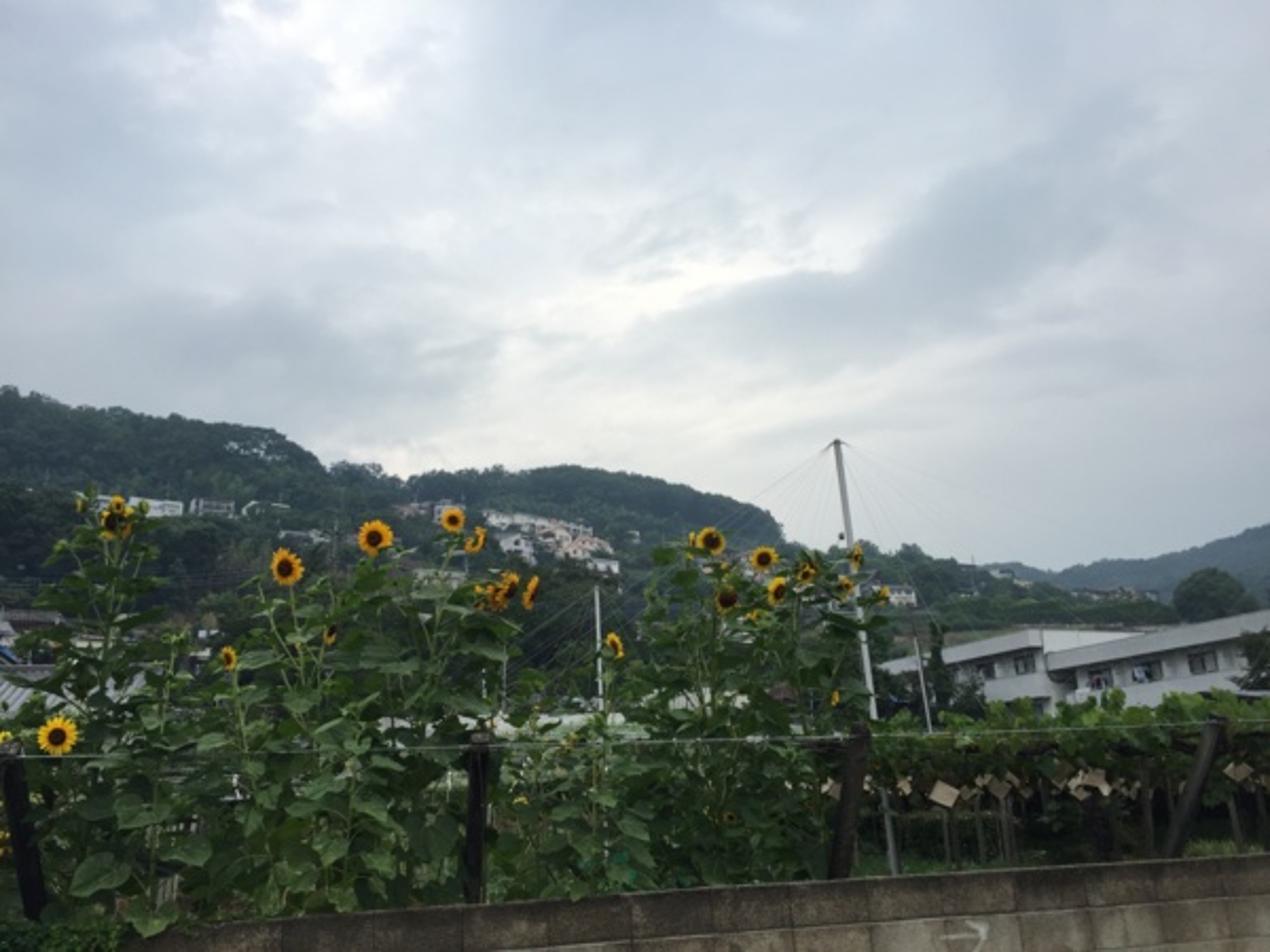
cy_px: 476
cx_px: 635
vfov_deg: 48.2
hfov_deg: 61.7
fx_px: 1064
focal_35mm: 29
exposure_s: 1/732
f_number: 2.2
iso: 32
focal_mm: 4.15
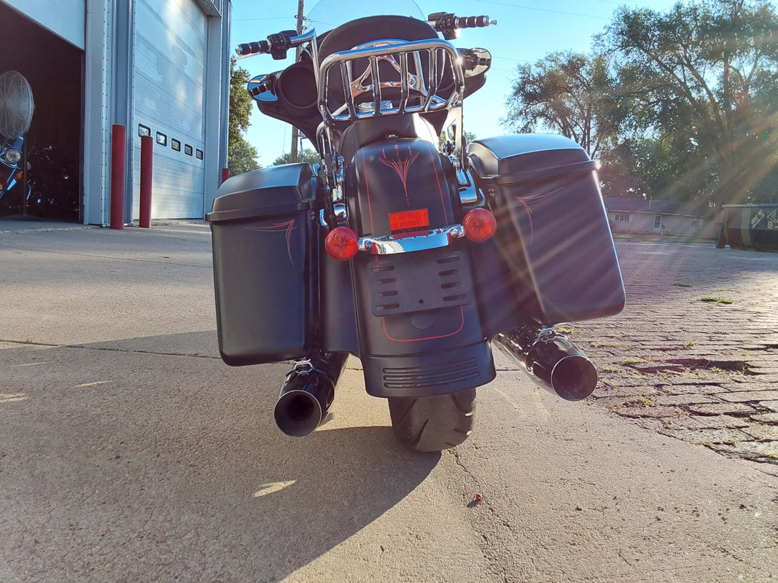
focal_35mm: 28
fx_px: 629
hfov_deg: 63.4
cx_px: 389
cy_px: 292
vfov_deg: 49.7
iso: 50
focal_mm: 2.91
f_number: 1.9
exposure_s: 1/614
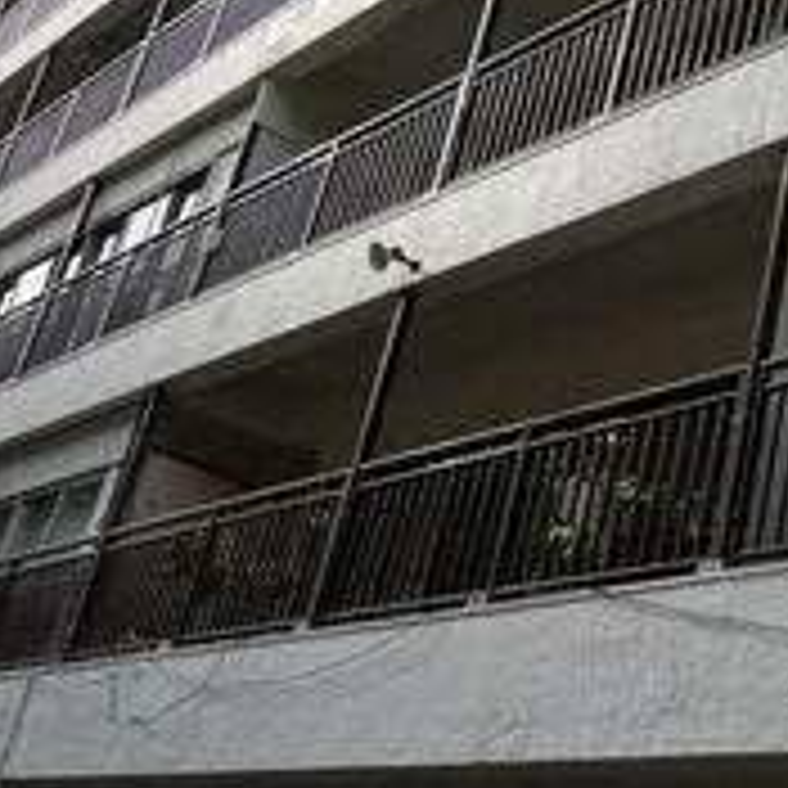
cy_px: 335
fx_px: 1571
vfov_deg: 28.1
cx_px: 802
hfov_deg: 26.5
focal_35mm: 61
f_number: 8
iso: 100
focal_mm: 14
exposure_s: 1/125
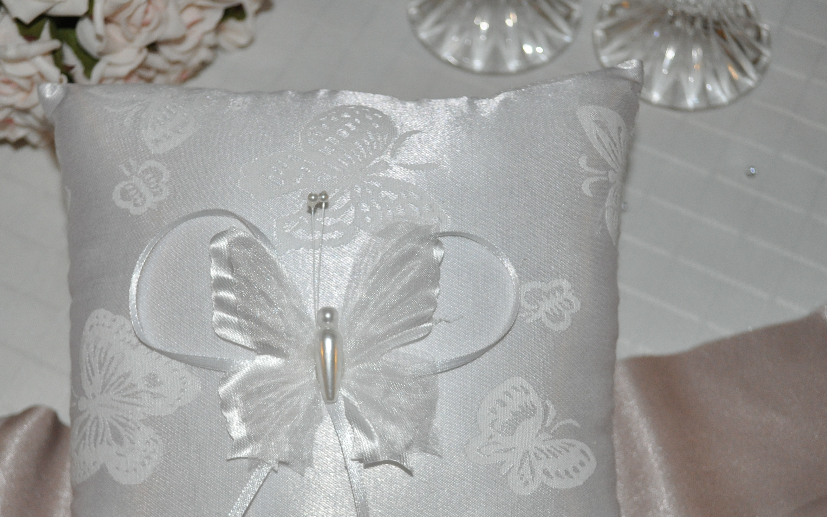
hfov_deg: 34.1
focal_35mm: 60
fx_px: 1345
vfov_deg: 21.6
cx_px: 366
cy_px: 357
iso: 800
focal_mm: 29
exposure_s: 1/60
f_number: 4.5
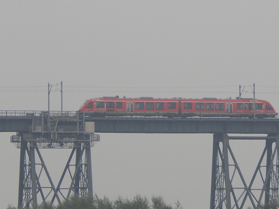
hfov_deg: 4.4
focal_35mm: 451
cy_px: 117
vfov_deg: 3.3
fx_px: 3634
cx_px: 154
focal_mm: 69
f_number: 5.7
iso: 125
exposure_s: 1/160
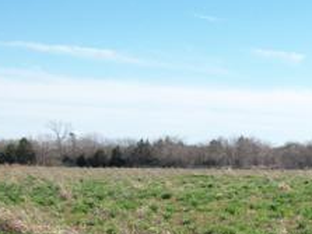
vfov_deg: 15.7
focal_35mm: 92
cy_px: 242
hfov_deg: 20.1
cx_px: 362
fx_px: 829
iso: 80
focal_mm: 5.7
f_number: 8.8
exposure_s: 1/100
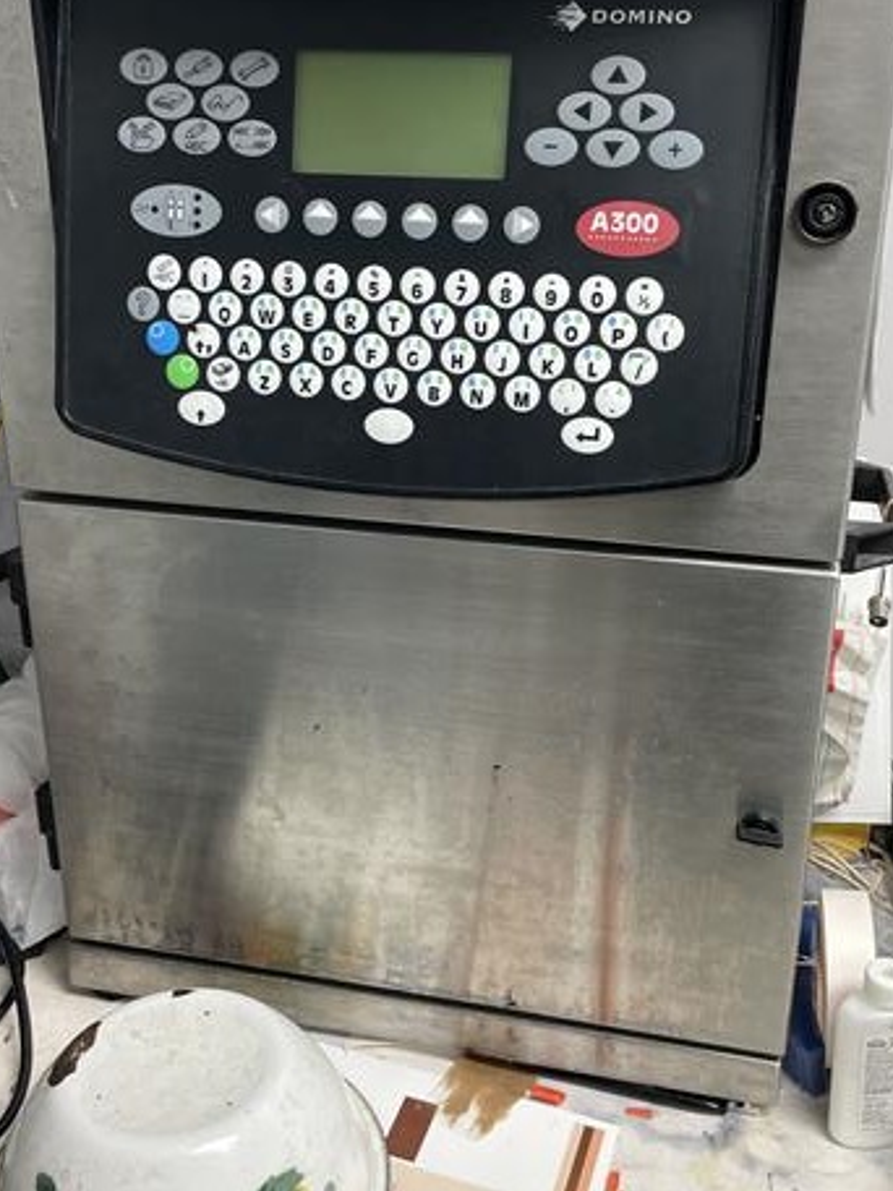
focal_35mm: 38
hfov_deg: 37.7
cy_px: 518
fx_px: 1307
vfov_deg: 48.9
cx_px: 465
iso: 64
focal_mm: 4.2
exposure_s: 1/64
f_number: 1.6
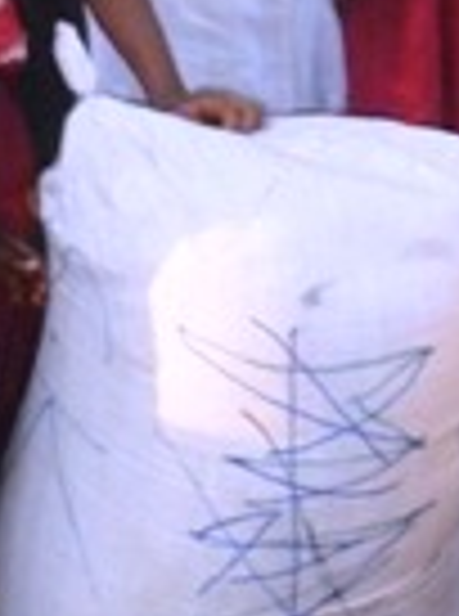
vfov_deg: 12.2
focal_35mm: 161
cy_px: -9
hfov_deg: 9.2
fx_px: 2860
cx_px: 313
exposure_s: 1/45
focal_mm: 7.8
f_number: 4.5
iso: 240
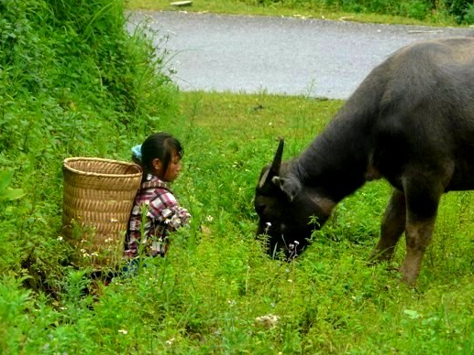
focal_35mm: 338
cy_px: 177
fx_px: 4629
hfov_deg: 5.9
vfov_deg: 4.4
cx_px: 239
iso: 160
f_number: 4
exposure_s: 1/320
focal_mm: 42.9
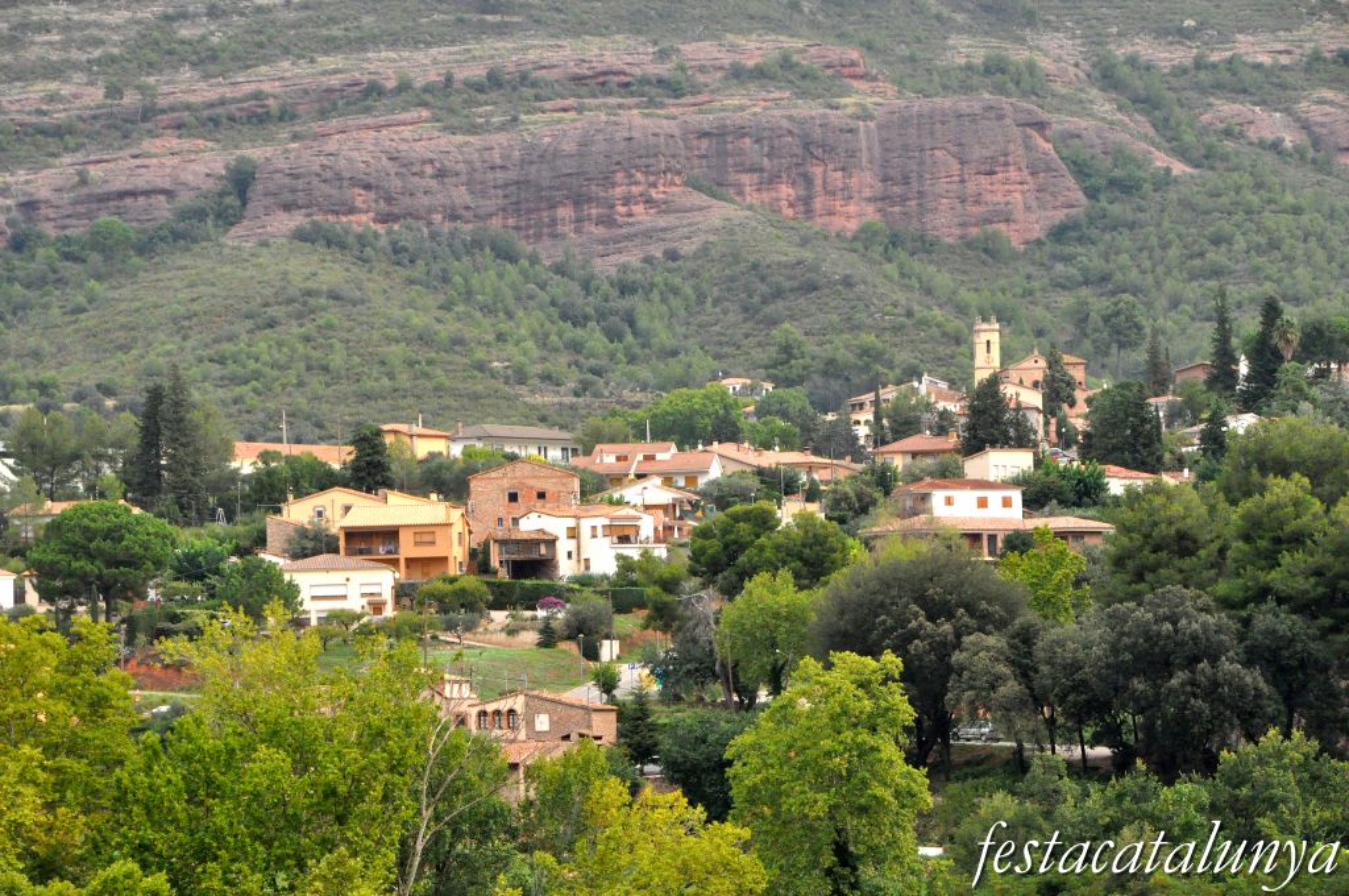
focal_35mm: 158
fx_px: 5894
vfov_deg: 8.7
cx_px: 674
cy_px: 448
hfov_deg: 13.1
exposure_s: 1/640
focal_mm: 105
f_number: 13
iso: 2500
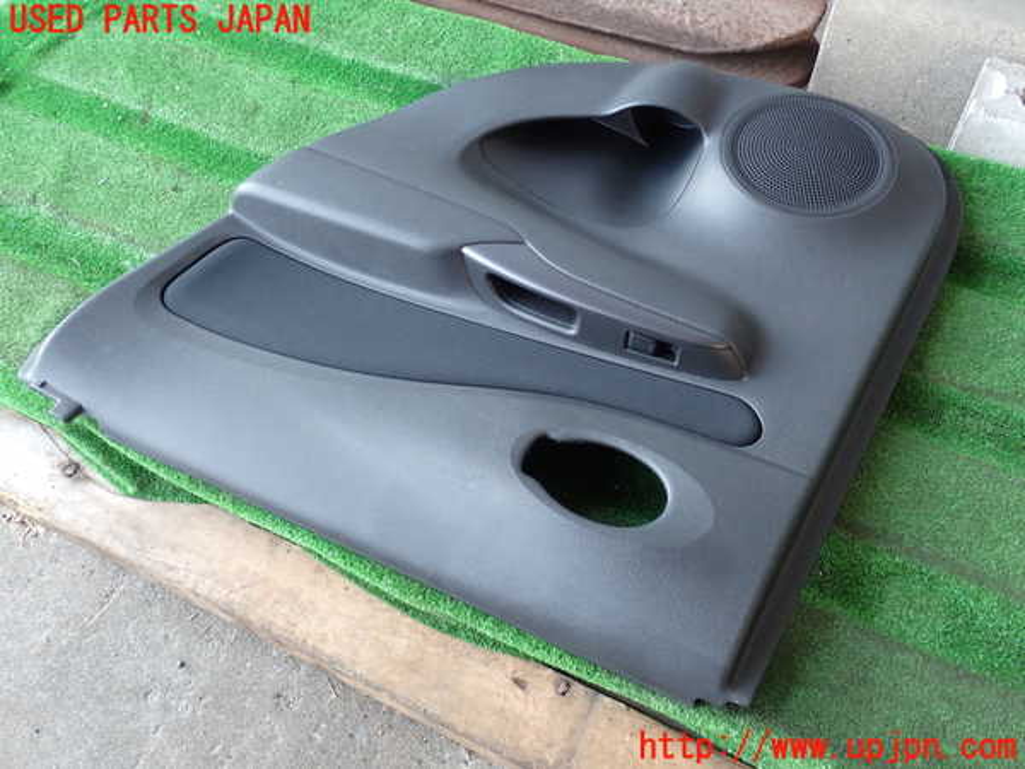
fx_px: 948
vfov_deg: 44.2
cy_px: 384
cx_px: 512
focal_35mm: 32
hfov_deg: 56.8
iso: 200
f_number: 3.2
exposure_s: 1/40
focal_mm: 5.79
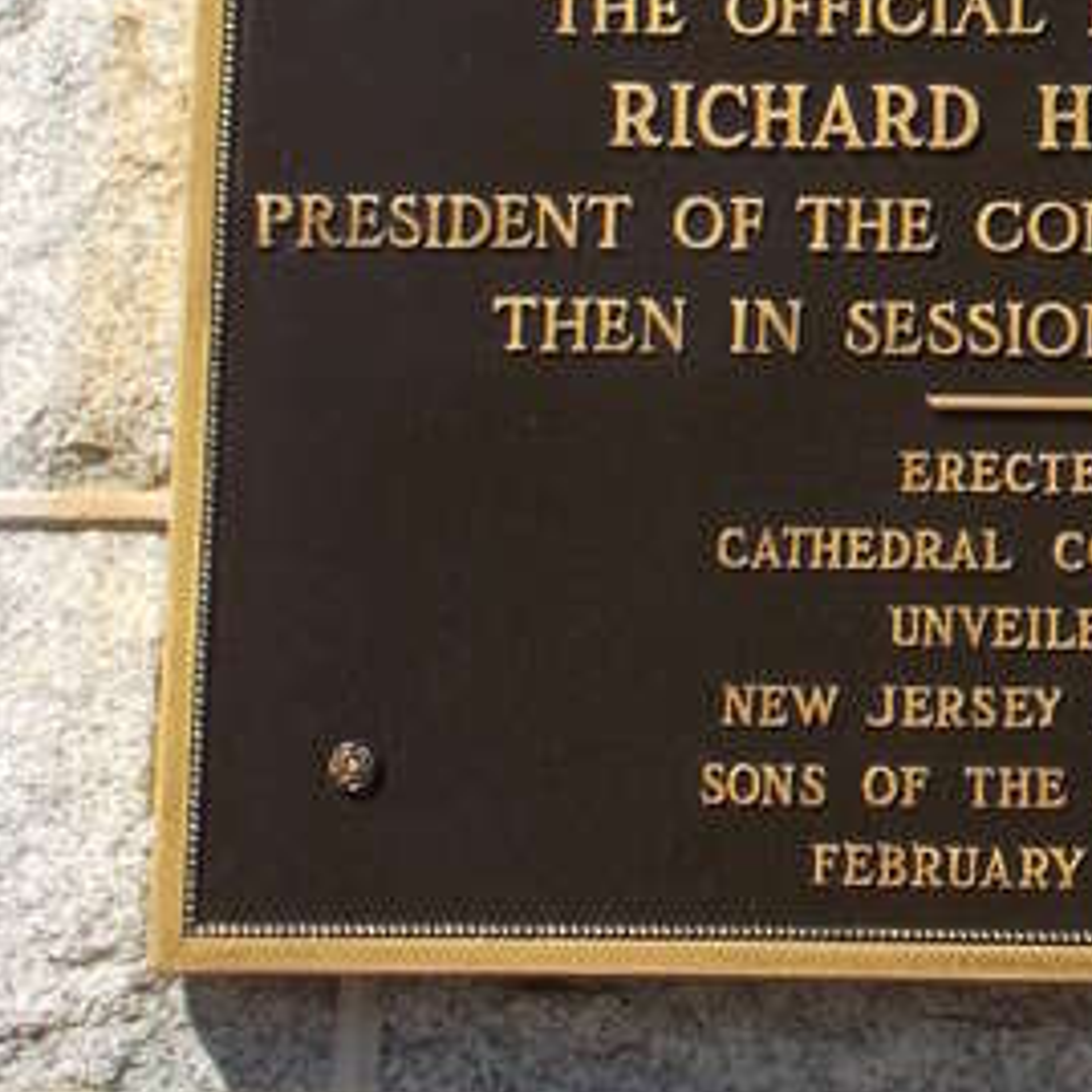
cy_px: -304
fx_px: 5532
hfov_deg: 11.2
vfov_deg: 11.0
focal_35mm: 155
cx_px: 1007
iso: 80
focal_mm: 10.5
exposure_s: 1/640
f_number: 4
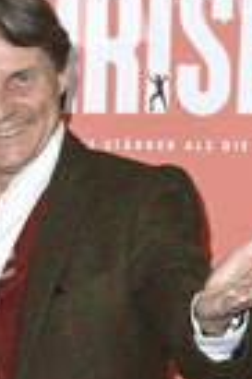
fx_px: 2158
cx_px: -47
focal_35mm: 205
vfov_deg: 10.0
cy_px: 401
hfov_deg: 6.6
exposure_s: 1/250
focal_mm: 70
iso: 640
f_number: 5.6
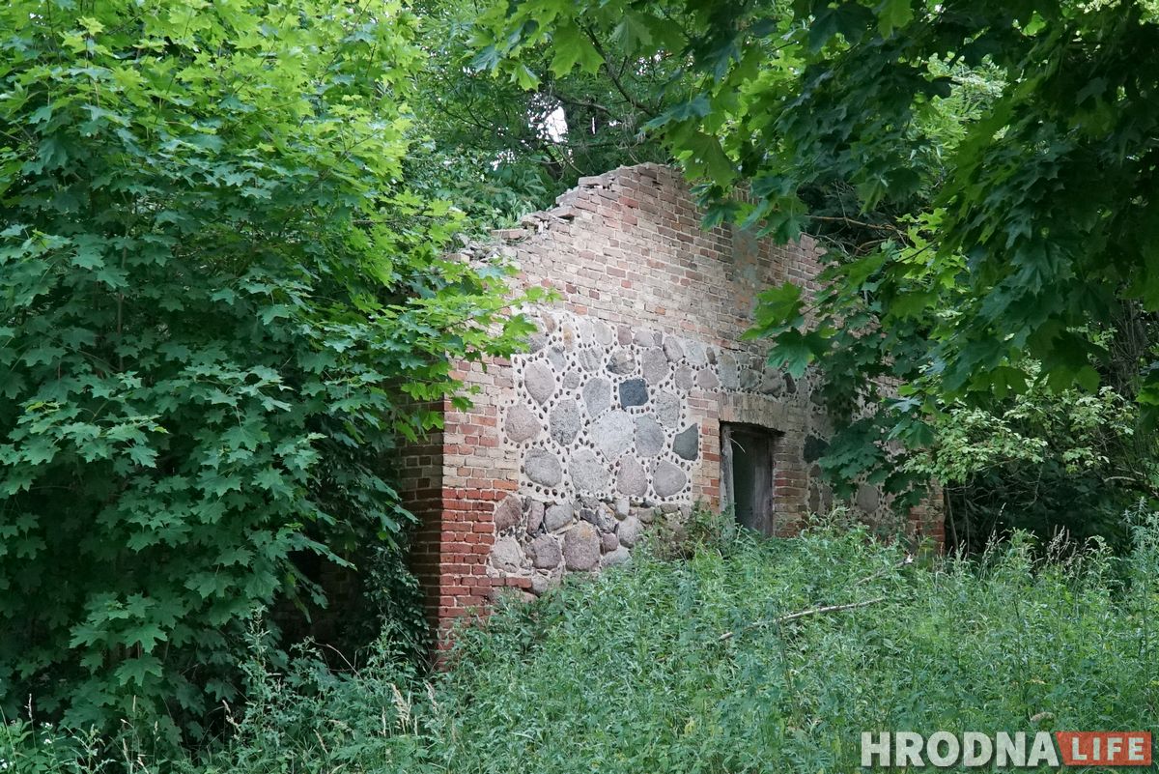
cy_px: 387
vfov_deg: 36.9
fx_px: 1159
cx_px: 580
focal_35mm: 36
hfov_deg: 53.1
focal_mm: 24
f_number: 6.3
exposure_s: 1/500
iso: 5000
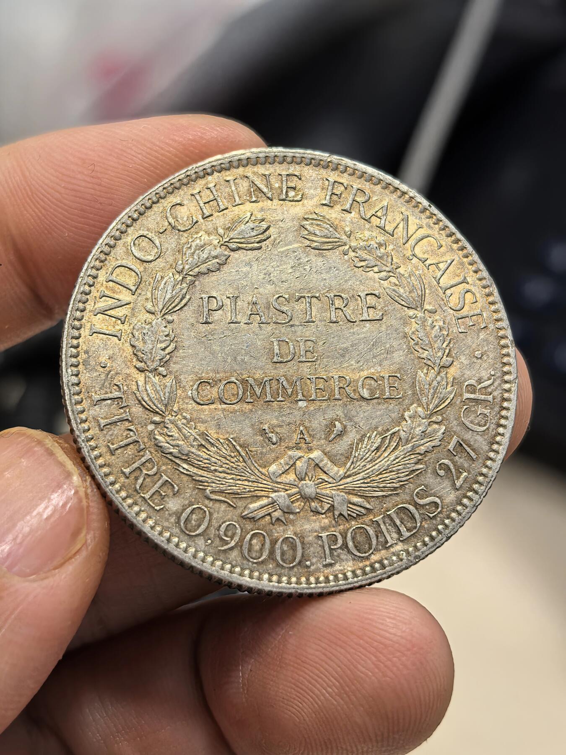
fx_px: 1177
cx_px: 283
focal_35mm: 54
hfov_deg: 27.0
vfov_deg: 35.5
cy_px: 378
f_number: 2
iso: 250
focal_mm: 6.98
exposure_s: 1/100
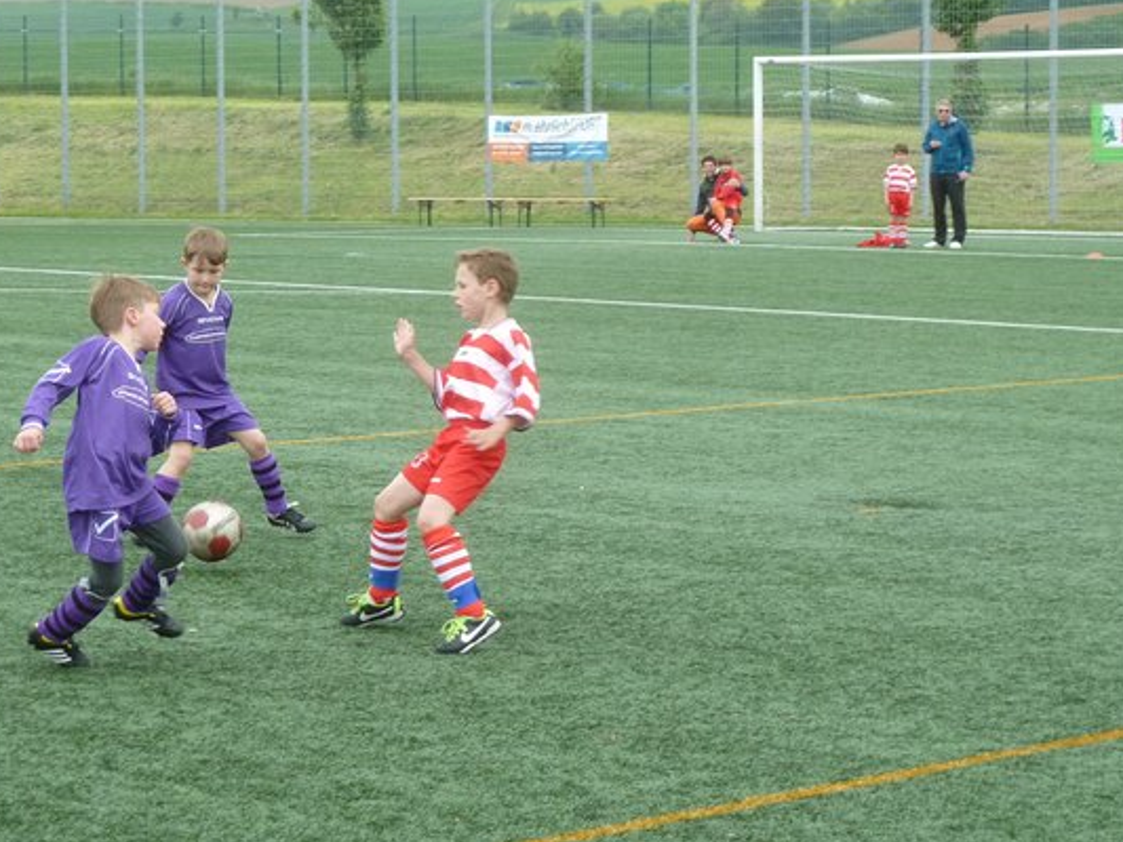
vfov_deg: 13.6
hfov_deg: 18.0
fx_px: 3537
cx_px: 472
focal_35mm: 109
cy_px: 298
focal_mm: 13.7
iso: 250
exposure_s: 1/320
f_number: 4.2
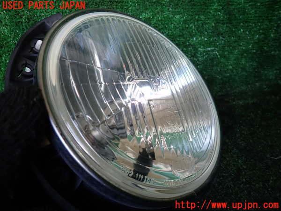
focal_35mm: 25
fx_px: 203
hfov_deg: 69.4
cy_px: 106
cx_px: 140
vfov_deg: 54.9
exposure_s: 1/100
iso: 100
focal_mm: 4.5
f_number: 2
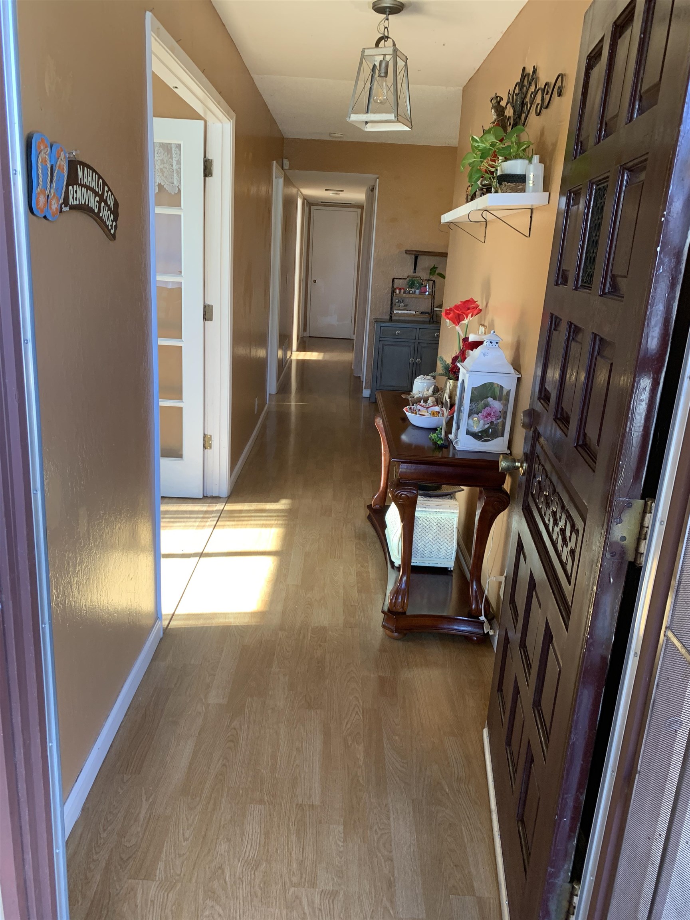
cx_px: 345
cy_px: 460
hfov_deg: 53.1
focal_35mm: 26
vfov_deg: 67.3
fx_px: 691
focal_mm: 4.25
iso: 100
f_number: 1.8
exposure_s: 1/68
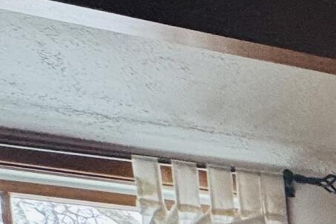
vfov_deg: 11.4
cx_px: 919
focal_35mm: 96
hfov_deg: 12.7
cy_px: 568
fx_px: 896
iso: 125
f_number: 2.2
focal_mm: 2.22
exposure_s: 1/120
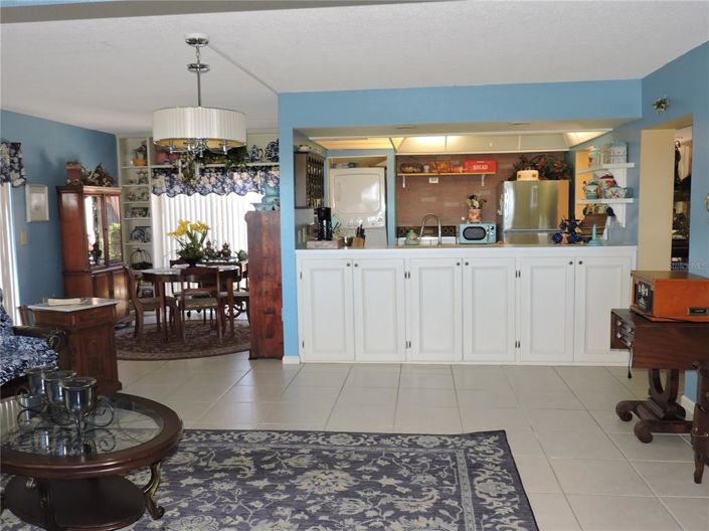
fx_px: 614
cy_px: 266
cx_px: 354
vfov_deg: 46.8
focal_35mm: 30
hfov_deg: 60.0
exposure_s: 1/30
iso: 200
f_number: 3.1
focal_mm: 5.4
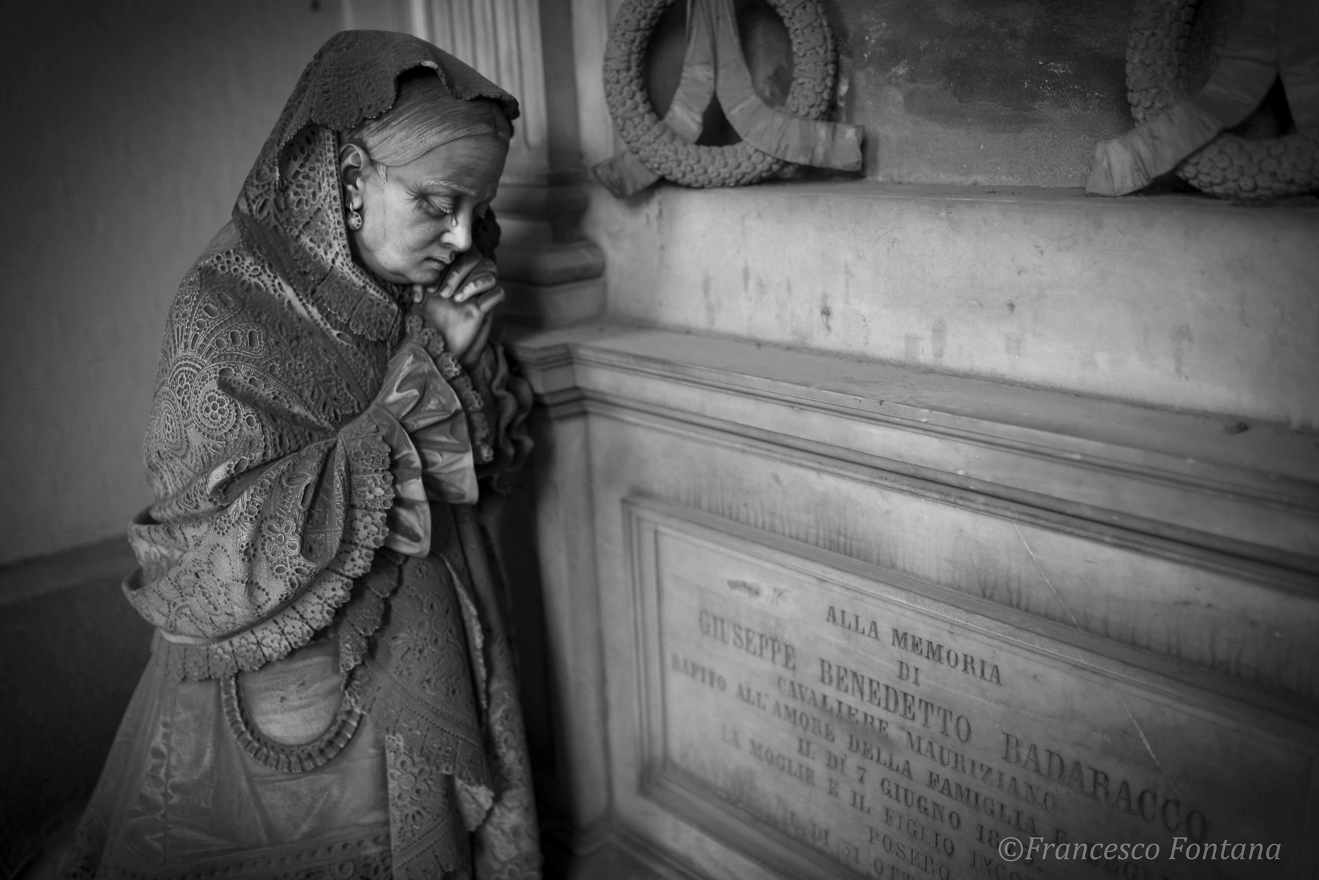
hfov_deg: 54.4
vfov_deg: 37.9
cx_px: 660
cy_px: 440
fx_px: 1283
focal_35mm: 35
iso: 100
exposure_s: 1/60
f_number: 1.8
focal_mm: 35
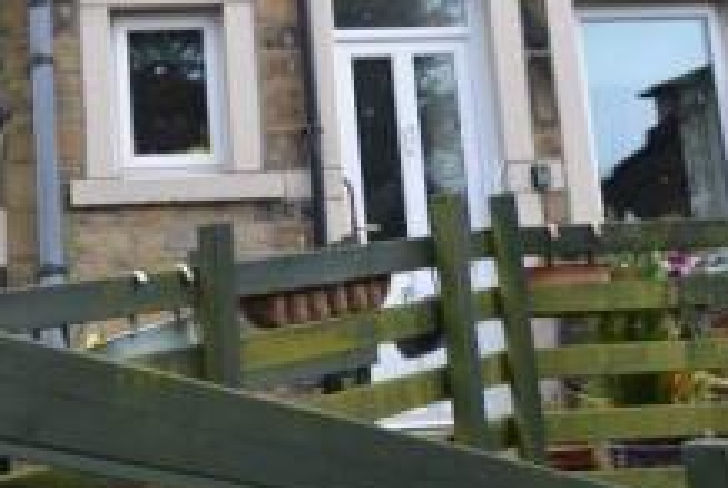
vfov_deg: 25.8
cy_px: 115
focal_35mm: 52
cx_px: 132
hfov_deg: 36.8
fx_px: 1048
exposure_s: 1/125
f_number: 5.6
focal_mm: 11.5
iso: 220
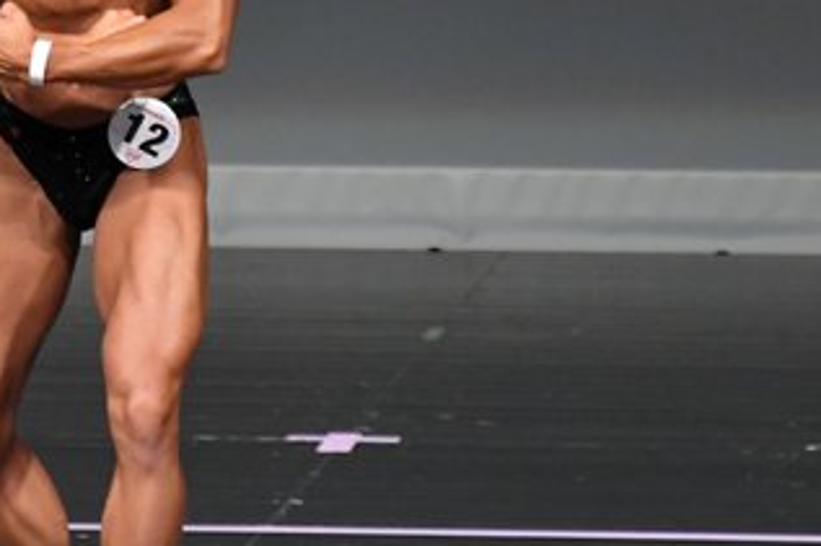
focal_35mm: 917
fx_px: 20901
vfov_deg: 1.5
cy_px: 145
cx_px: 167
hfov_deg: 2.3
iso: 4000
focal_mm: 250
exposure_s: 1/400
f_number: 5.6
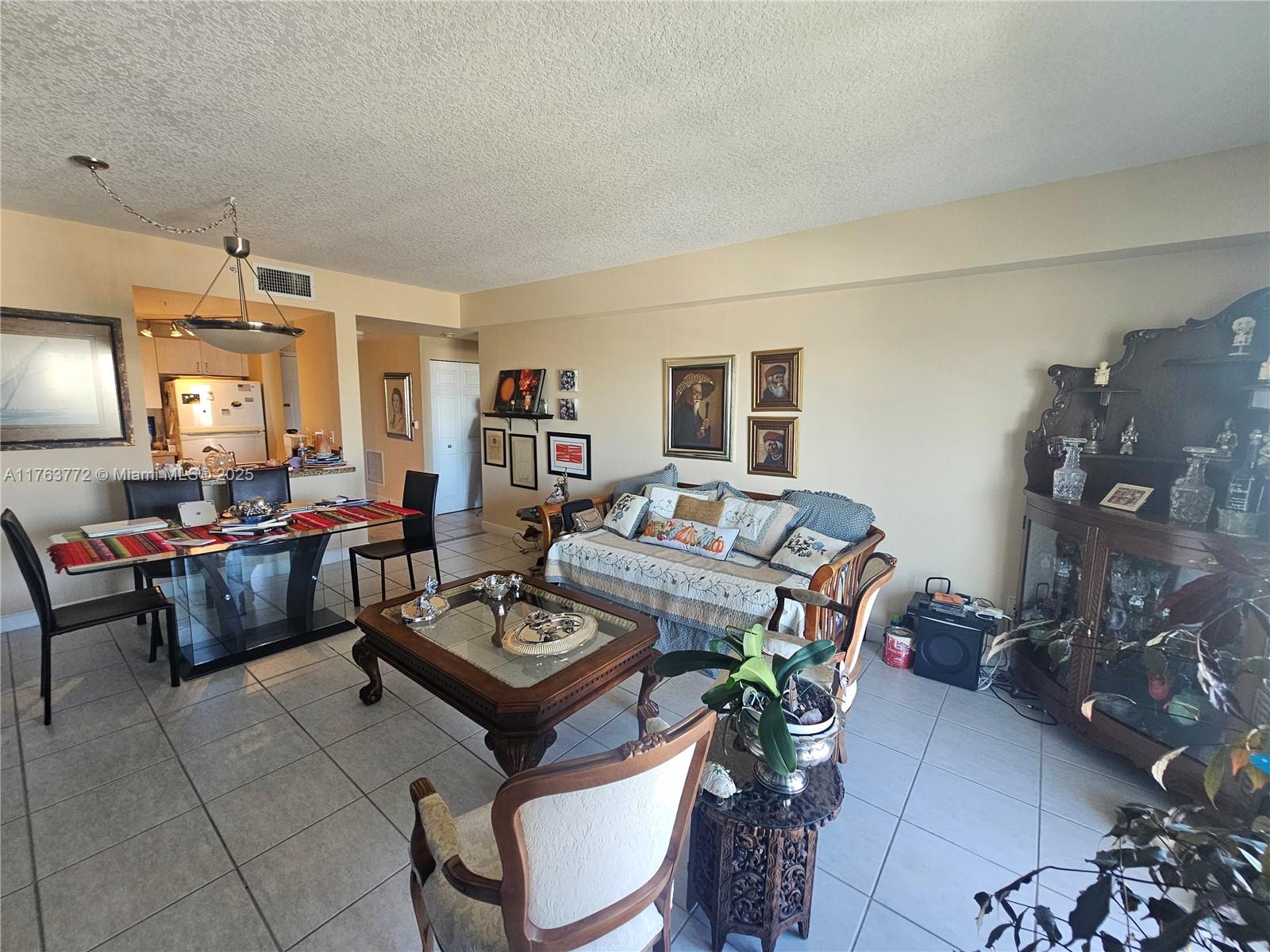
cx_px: 635
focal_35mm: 13
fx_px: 477
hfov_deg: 106.2
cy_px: 476
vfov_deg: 89.9
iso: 200
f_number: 2.2
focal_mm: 2.2
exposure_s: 1/60
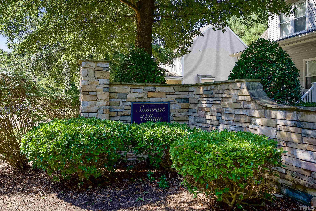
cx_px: 158
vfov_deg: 43.6
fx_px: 263
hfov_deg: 61.9
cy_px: 106
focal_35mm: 30
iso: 400
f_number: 7.1
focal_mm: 30
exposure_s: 1/500
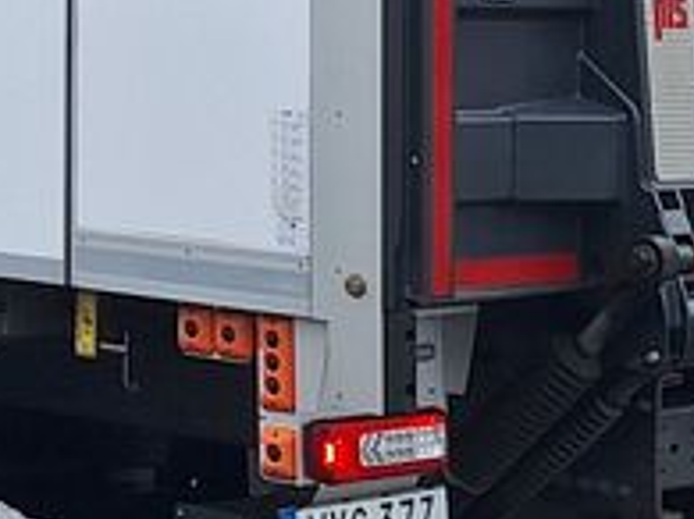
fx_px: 3025
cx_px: -135
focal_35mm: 151
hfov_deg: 12.8
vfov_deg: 9.6
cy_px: -181
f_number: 1.8
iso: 40
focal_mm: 5.54
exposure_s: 1/311
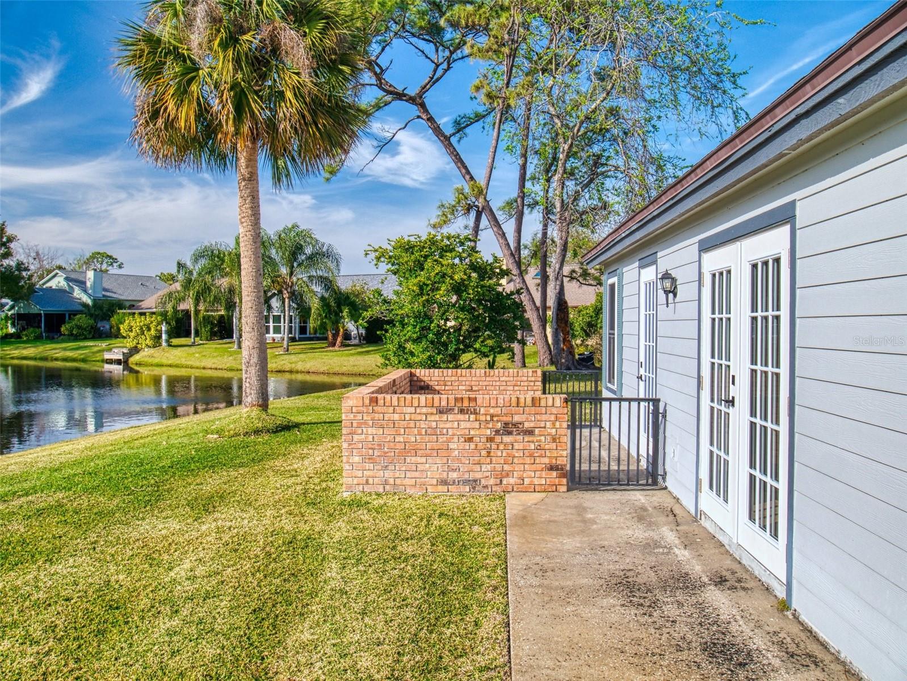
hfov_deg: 59.9
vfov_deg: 46.8
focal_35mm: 30
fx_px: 786
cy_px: 340
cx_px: 454
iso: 200
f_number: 9
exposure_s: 1/200
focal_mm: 15
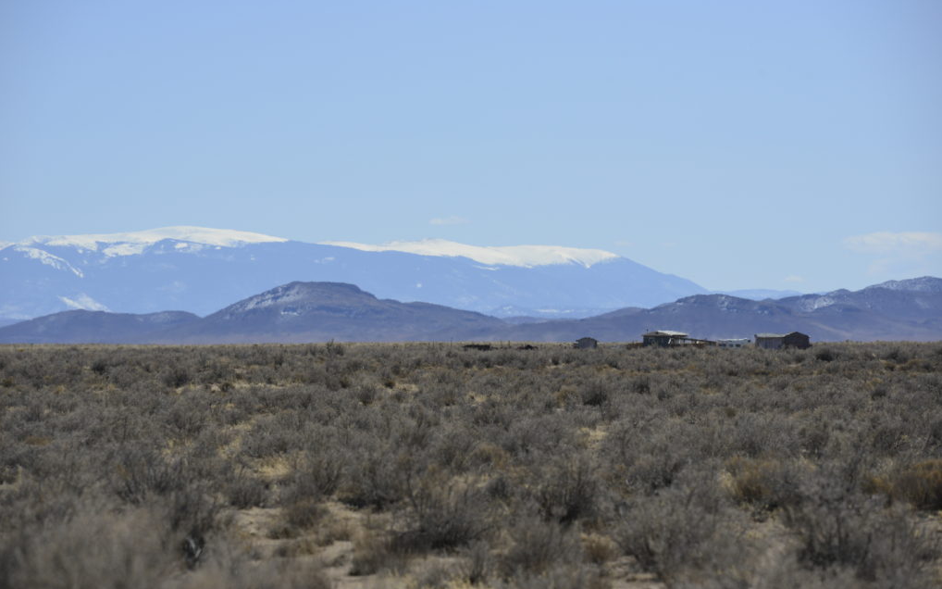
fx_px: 5262
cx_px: 473
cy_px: 277
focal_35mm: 205
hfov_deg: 10.2
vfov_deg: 6.4
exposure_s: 1/2000
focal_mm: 200
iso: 400
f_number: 7.1
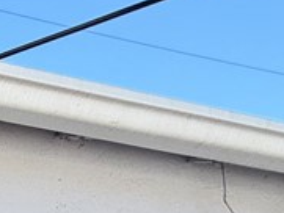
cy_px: 528
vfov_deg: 13.3
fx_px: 649
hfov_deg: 13.6
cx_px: -457
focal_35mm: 79
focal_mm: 2.22
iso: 50
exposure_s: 1/569
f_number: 2.2
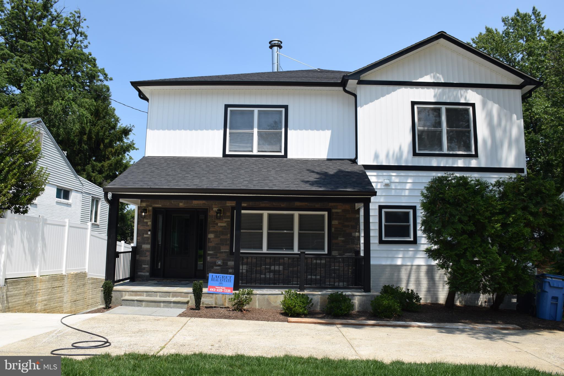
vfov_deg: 47.9
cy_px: 188
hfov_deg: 67.4
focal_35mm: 27
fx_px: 423
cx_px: 282
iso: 100
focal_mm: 18
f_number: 9
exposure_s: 1/200
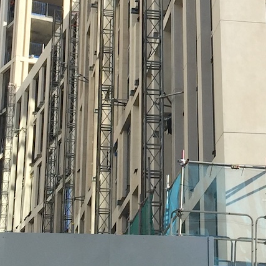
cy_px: 37
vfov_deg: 14.9
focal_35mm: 116
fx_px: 1008
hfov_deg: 14.8
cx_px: 249
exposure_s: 1/1163
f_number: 2.2
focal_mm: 4.15
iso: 32
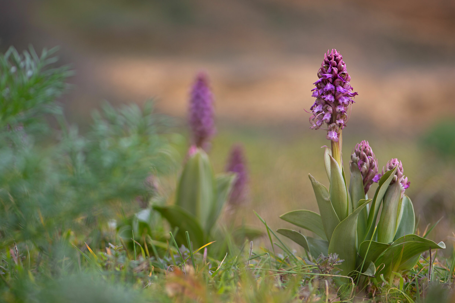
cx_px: 228
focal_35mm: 158
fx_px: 1990
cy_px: 152
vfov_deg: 8.7
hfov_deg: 13.0
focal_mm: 105
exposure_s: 1/320
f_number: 2.8
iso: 100
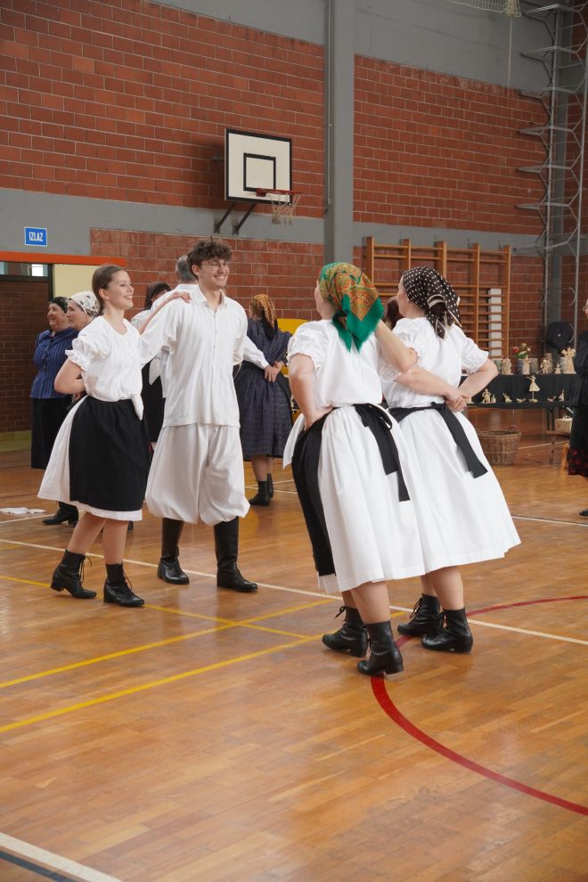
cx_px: 294
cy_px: 441
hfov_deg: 25.8
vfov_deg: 38.0
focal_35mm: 52
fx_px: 1282
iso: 1000
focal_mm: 34.9
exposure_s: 1/200
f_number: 4
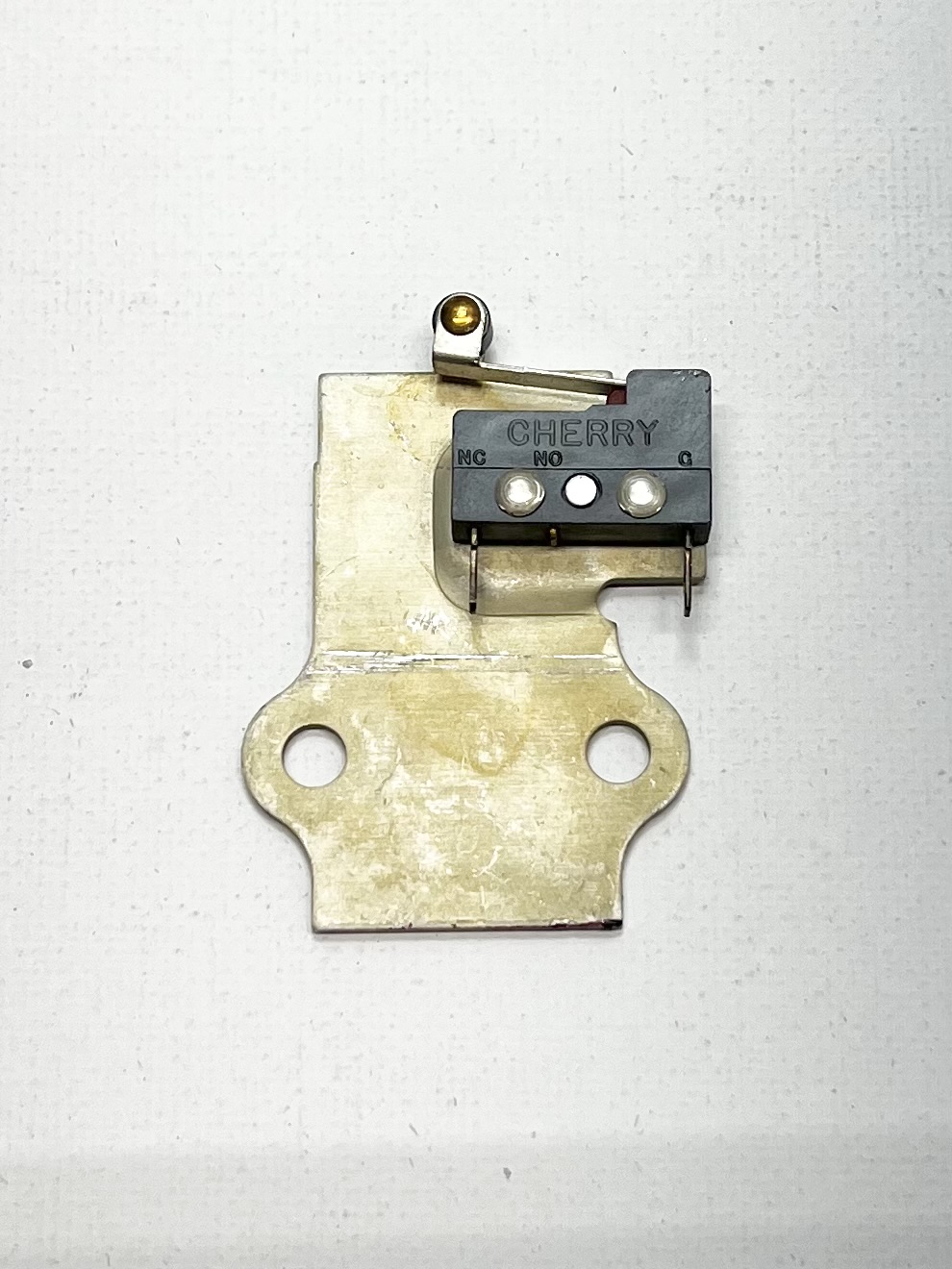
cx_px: 476
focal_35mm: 26
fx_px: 953
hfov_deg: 53.1
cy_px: 634
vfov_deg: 67.3
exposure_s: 1/506
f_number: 1.6
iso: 50
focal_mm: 5.1
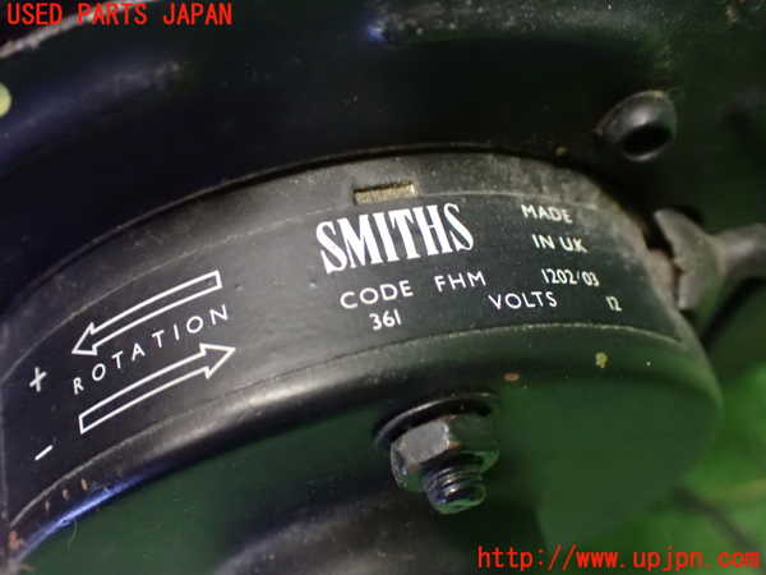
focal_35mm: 41
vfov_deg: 35.1
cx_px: 383
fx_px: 907
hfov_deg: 45.8
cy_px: 288
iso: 1600
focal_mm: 7.31
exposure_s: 1/40
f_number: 2.8
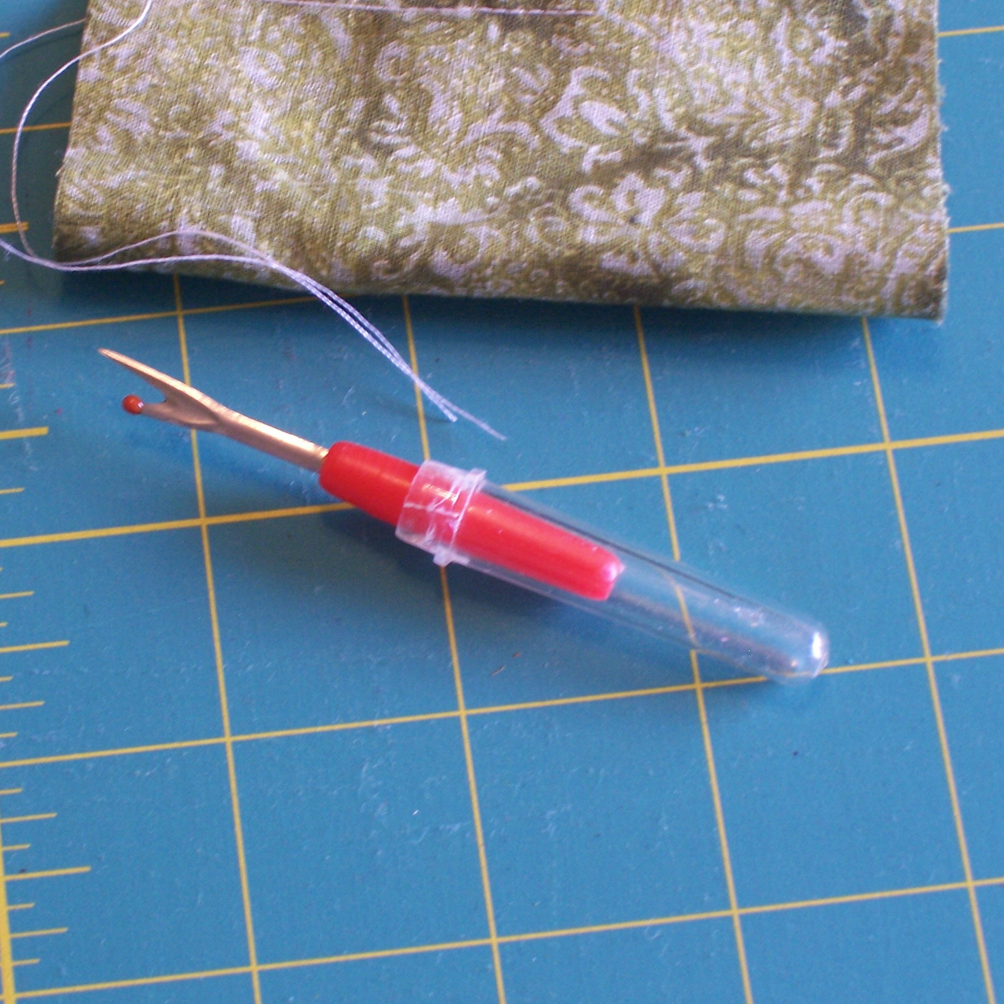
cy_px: 499
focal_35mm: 121
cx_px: 393
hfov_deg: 14.4
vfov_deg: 14.4
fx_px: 3971
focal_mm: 16.8
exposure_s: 1/20
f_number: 4.6
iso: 160
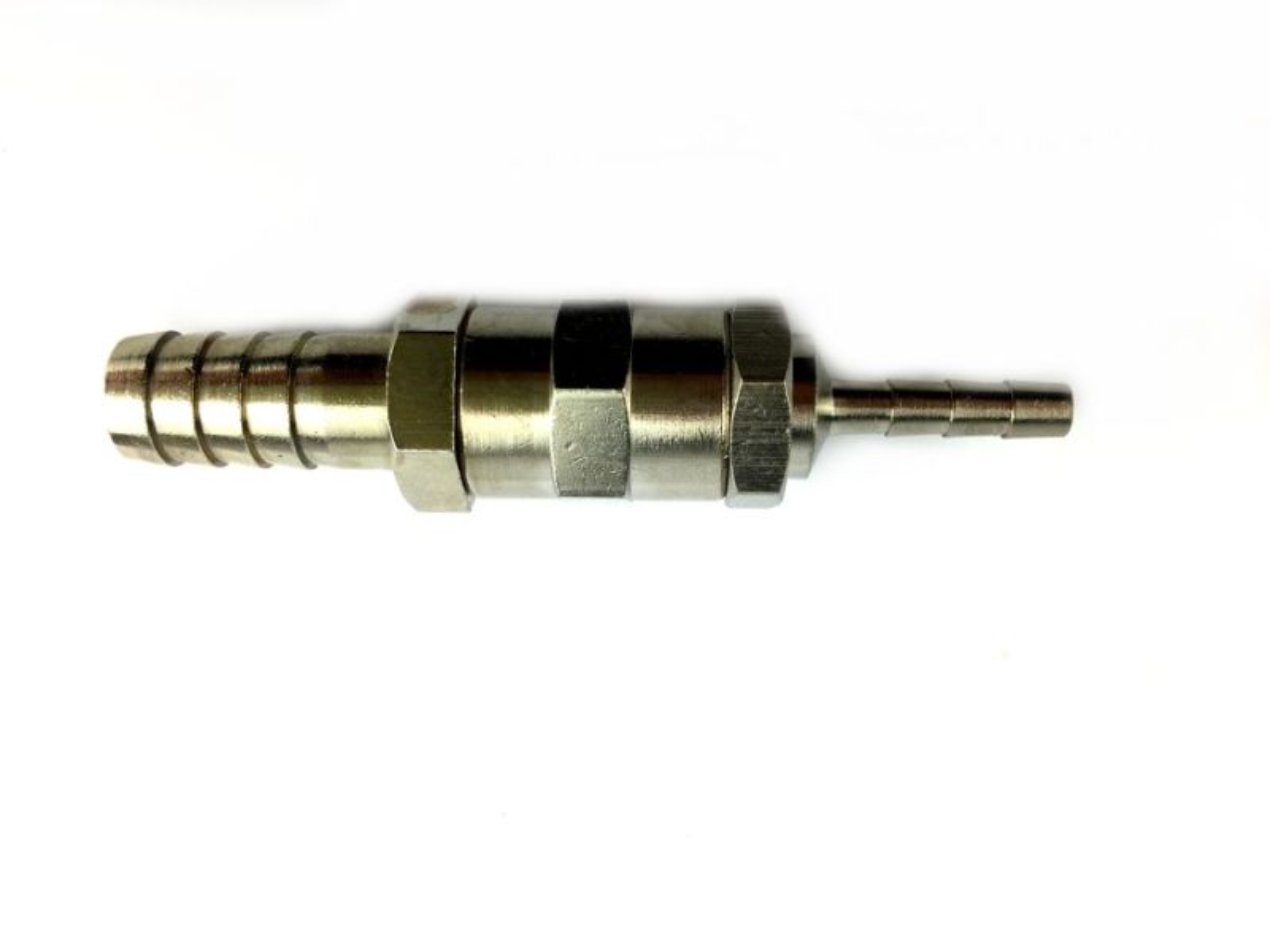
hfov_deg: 61.7
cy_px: 476
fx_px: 1064
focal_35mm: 29
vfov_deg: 48.2
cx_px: 635
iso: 32
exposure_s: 1/370
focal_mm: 4.15
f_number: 2.2
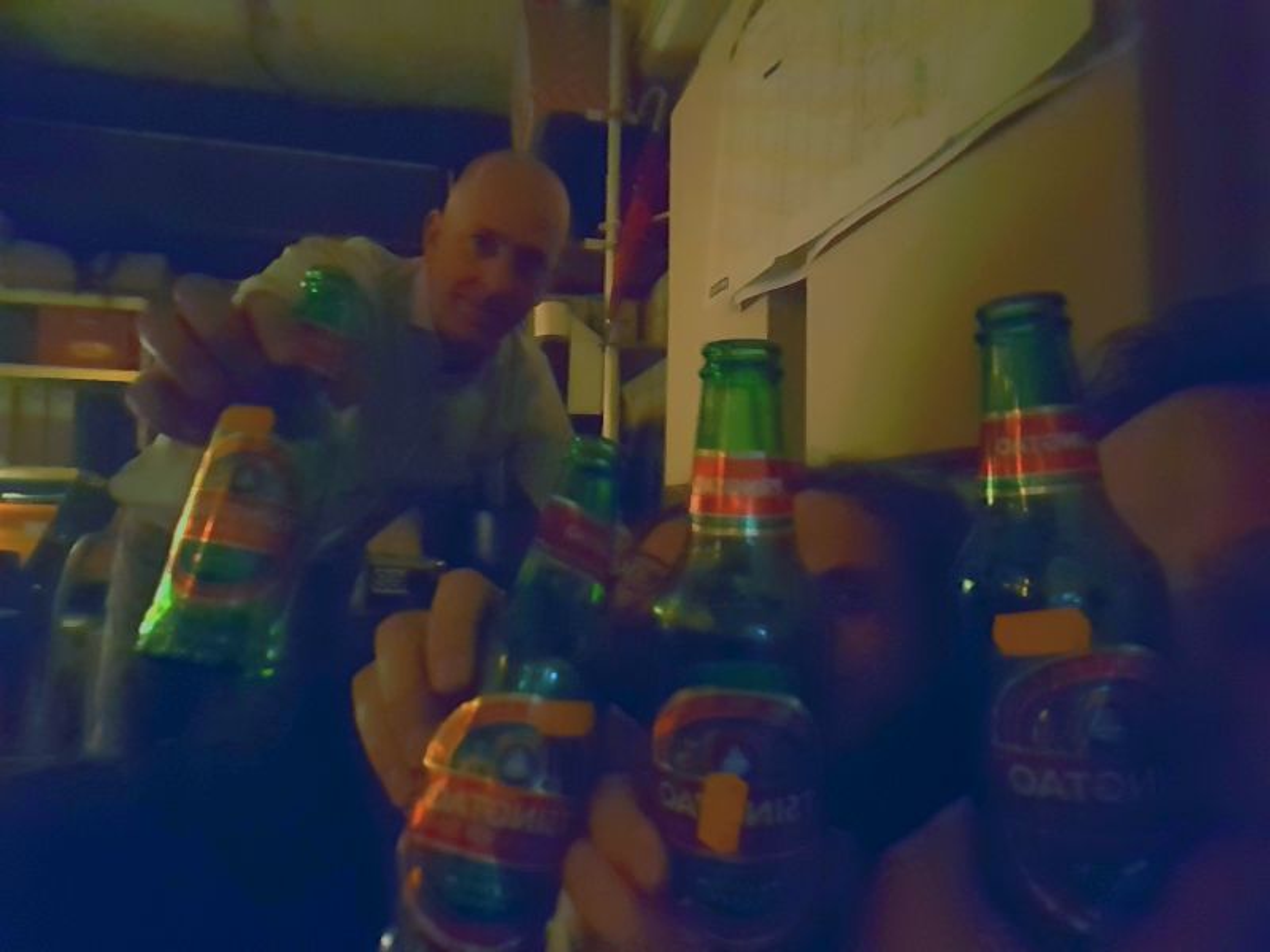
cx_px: 635
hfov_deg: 79.0
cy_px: 476
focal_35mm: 21
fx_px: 770
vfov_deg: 63.4
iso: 1250
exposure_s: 1/13
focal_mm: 2.1
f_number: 1.7
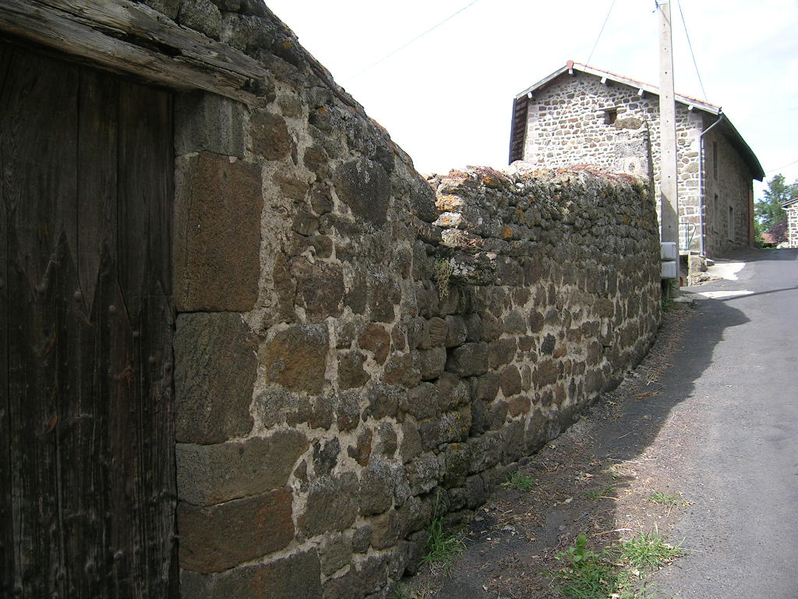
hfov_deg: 52.6
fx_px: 807
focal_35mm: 35
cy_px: 300
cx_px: 399
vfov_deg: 40.7
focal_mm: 5.4
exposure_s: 1/360
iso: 50
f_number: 2.8
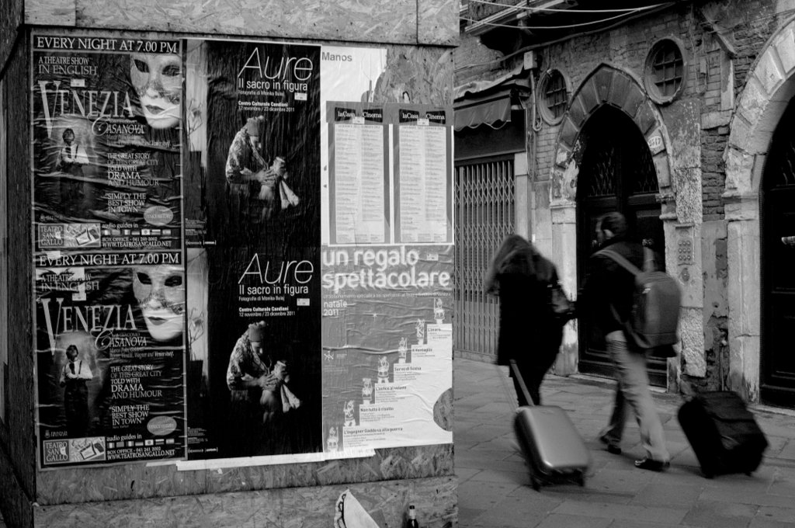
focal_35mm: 50
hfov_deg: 39.6
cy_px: 264
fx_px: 1103
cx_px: 398
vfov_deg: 26.9
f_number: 14
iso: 320
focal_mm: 50
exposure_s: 1/25
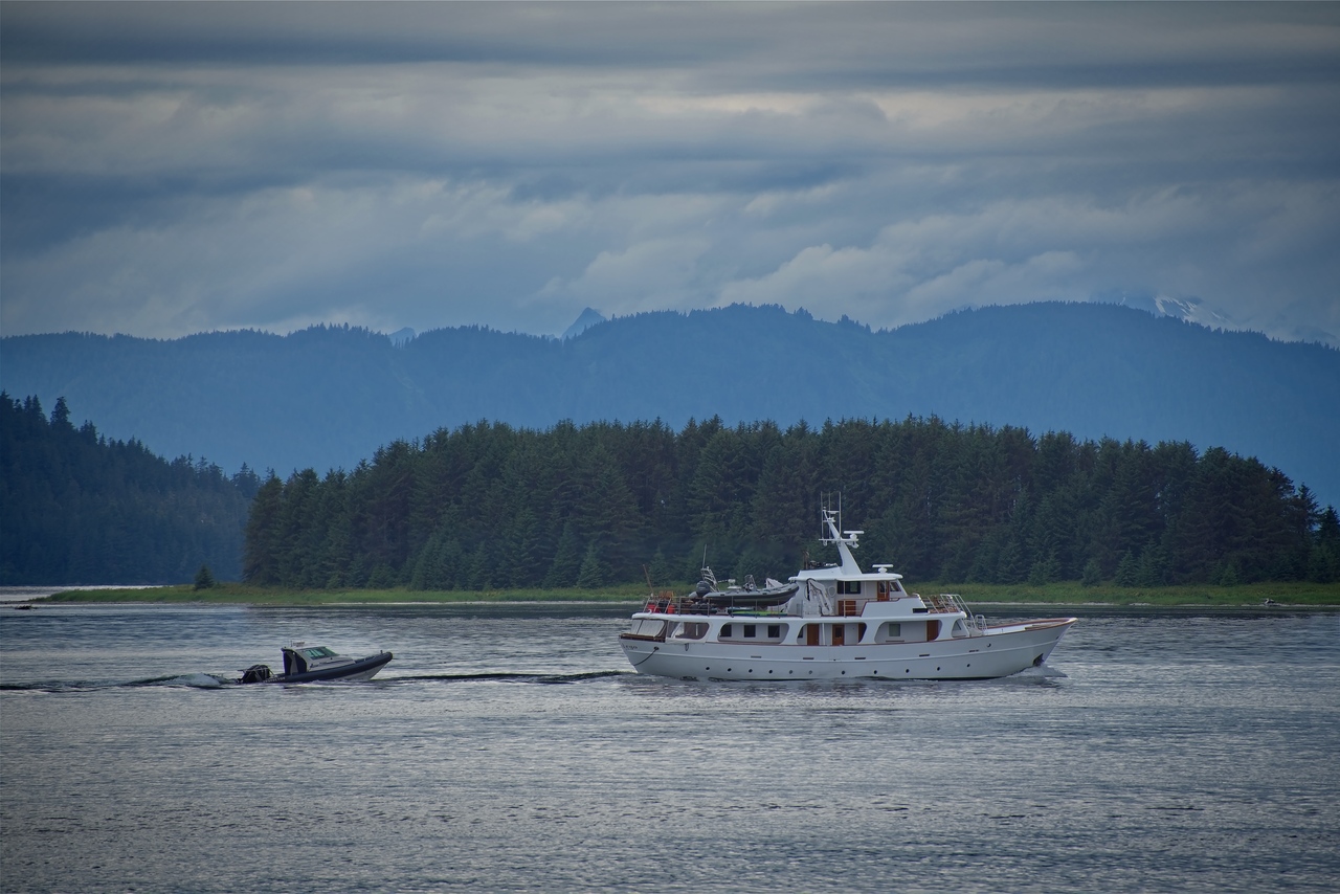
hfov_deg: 6.9
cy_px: 447
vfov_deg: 4.6
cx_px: 670
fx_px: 11168
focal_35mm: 300
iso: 100
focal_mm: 300
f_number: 6.3
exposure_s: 1/640
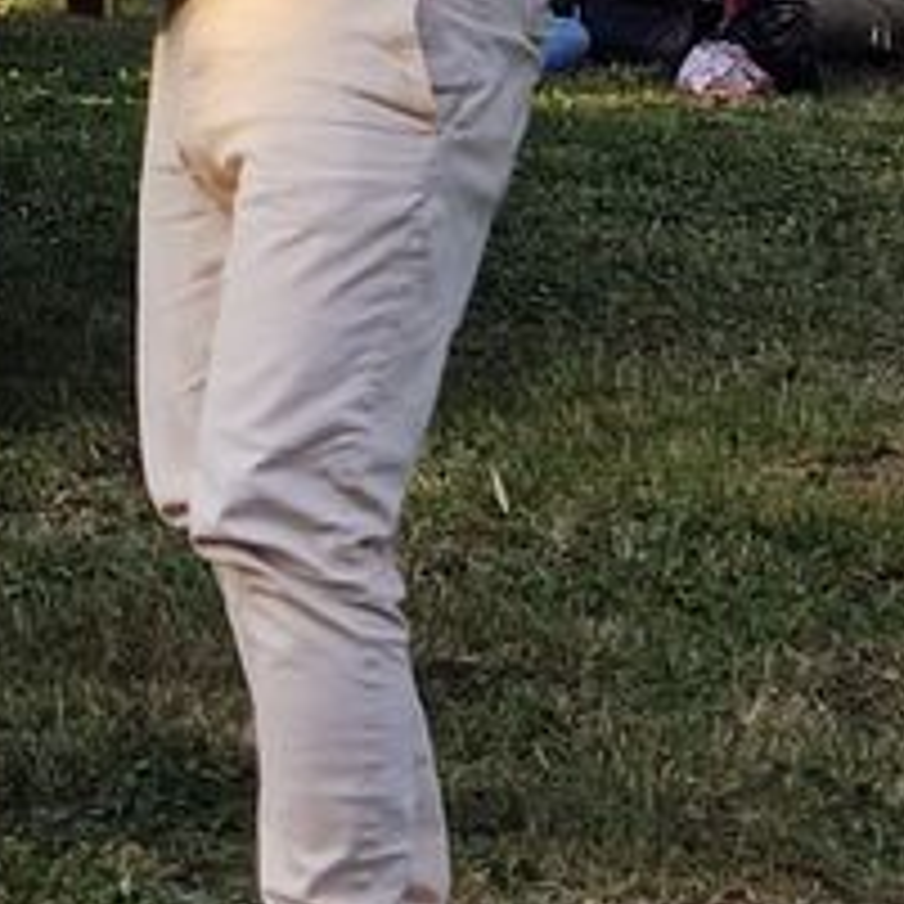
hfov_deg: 9.5
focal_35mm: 179
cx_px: -373
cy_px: -292
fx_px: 5289
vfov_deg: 9.6
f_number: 1.79
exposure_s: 1/167
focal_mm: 4.71
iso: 50
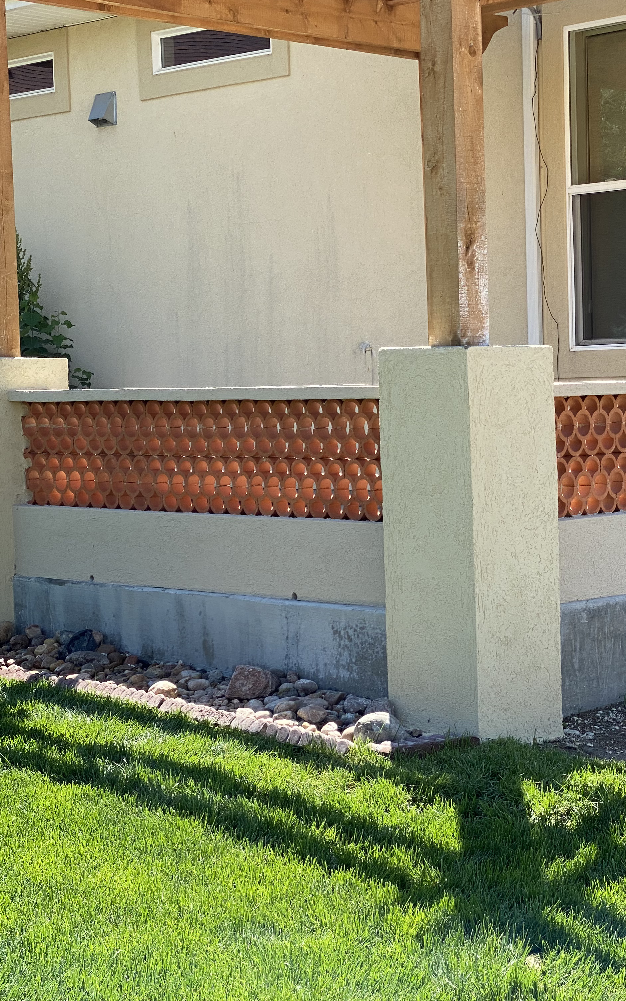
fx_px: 2020
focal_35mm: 74
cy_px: 497
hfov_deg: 17.5
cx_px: 490
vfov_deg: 27.8
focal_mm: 6
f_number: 2
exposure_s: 1/666
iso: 20
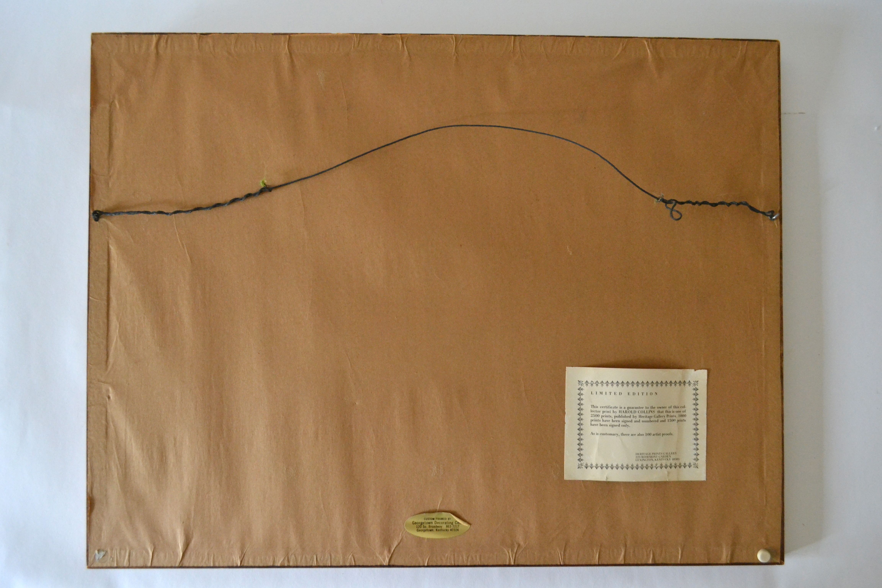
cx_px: 441
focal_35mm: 30
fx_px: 735
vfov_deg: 43.6
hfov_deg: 61.9
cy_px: 294
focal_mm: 20
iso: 2200
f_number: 5.6
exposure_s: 1/50
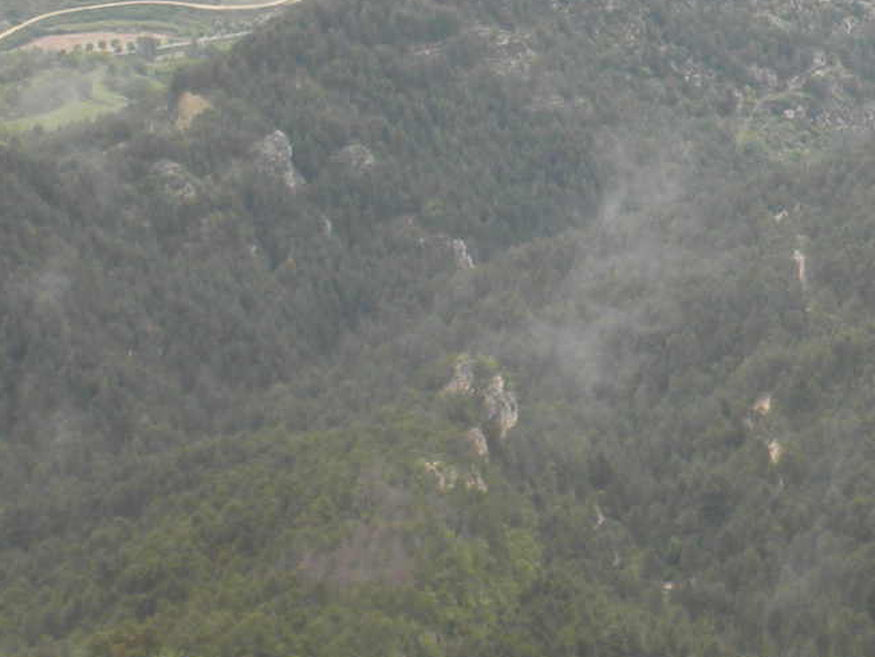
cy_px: 1
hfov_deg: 13.5
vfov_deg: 10.2
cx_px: 789
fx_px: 3666
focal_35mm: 145
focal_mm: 6.6
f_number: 3.5
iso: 64
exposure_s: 1/211
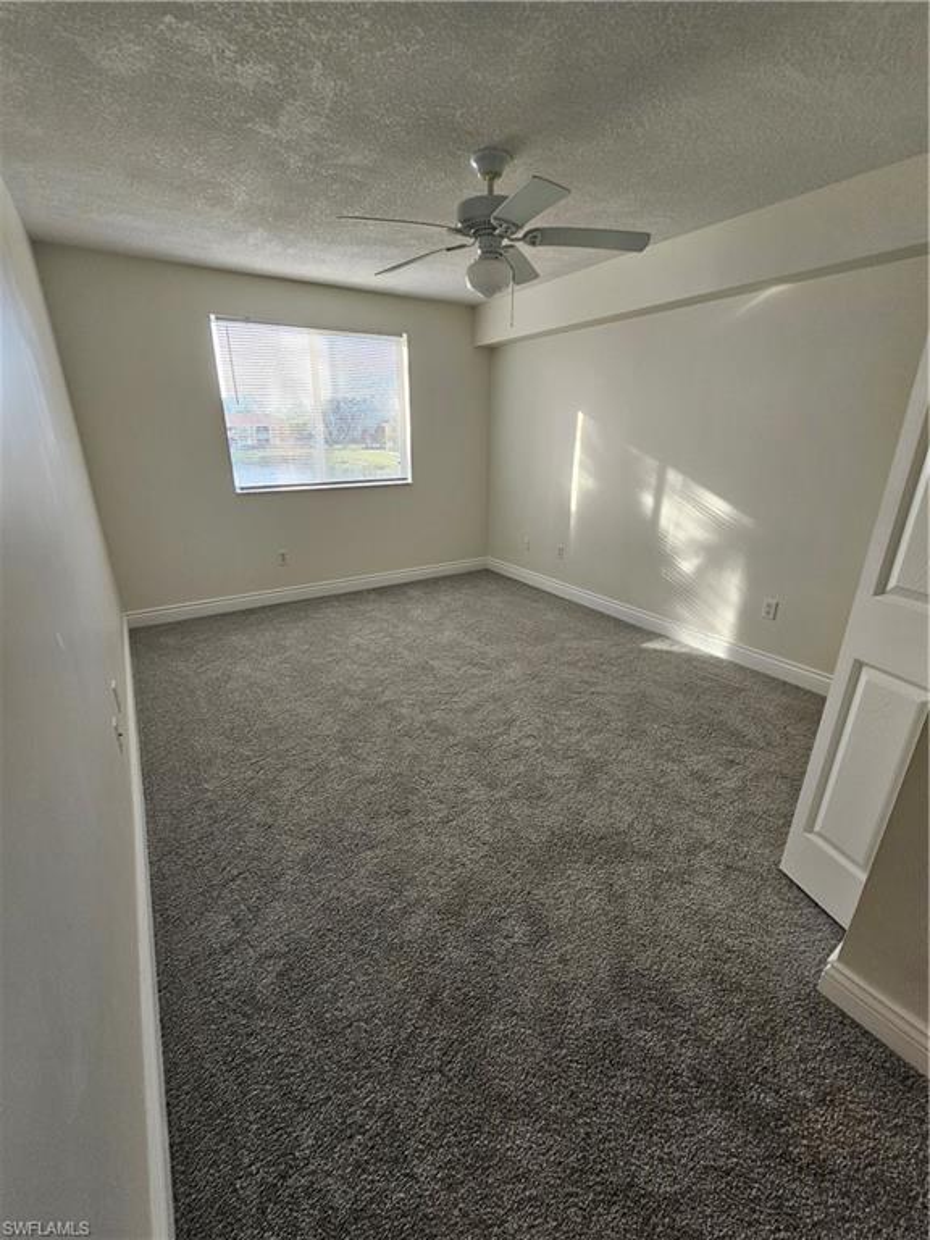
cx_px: 465
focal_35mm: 13
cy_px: 620
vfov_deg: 106.2
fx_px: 466
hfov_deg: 89.9
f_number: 2.2
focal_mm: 2.2
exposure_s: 1/76
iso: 100
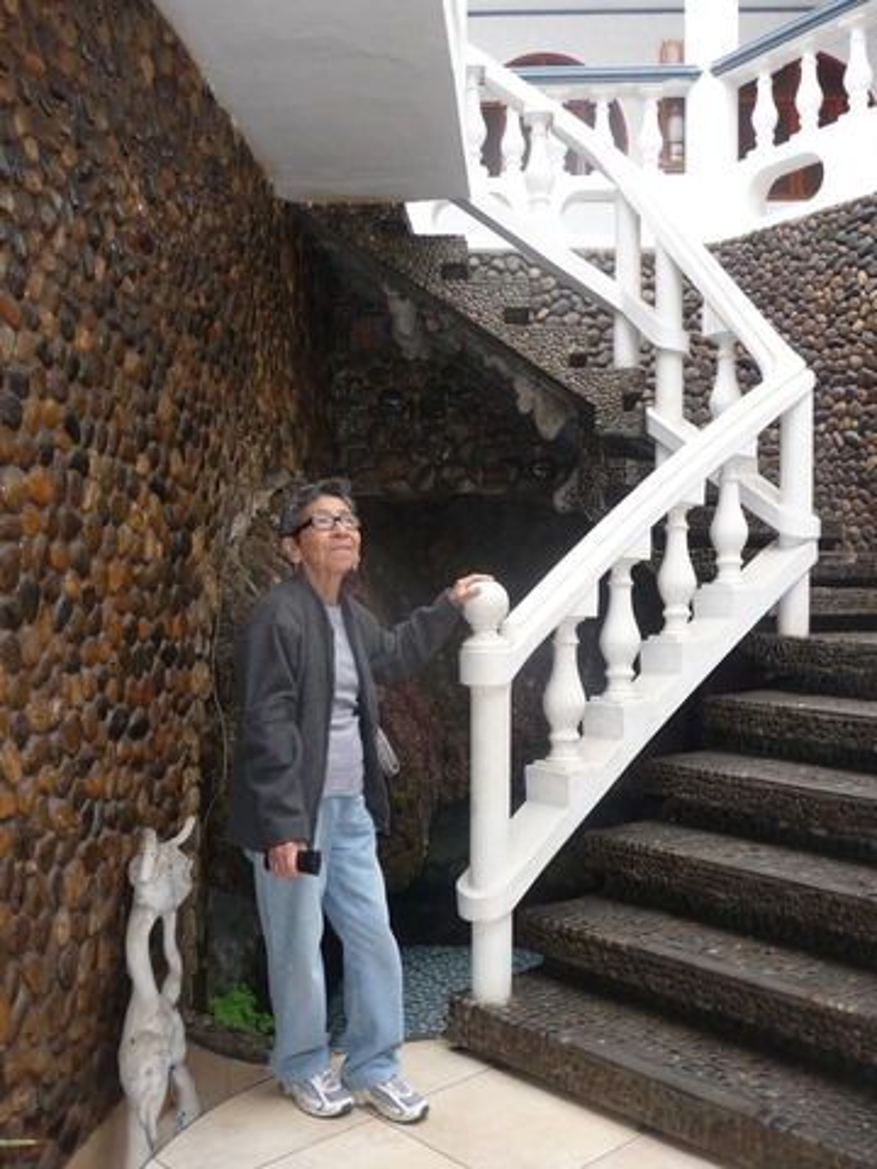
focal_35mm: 30
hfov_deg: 46.8
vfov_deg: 60.0
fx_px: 1013
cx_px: 438
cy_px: 584
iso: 100
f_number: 3.4
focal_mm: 5
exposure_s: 1/60
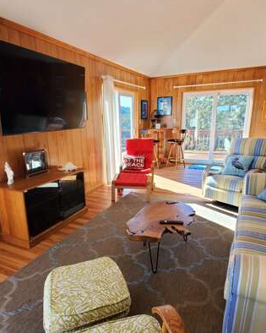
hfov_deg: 63.0
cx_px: 121
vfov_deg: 74.9
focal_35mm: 22
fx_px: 217
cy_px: 180
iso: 50
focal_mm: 1.8
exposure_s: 1/60
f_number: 2.2
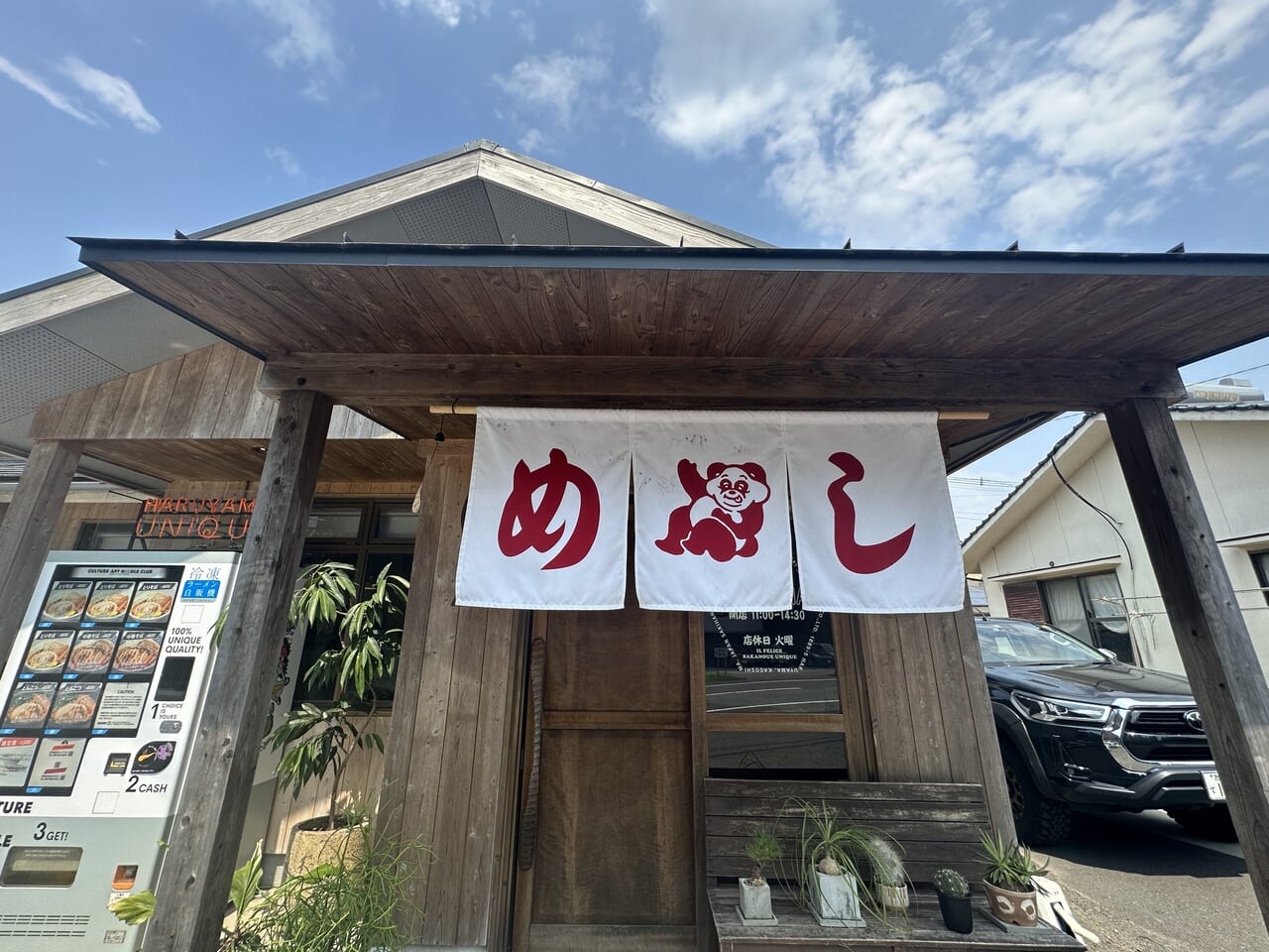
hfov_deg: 102.1
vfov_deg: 85.7
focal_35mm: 14
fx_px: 513
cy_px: 476
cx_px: 634
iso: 40
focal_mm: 2.22
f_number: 2.2
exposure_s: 1/807
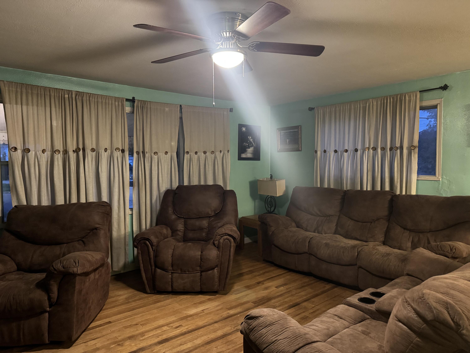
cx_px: 235
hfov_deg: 71.6
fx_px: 326
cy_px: 176
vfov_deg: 56.8
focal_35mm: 24
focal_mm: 6.76
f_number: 1.78
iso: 800
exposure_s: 1/30
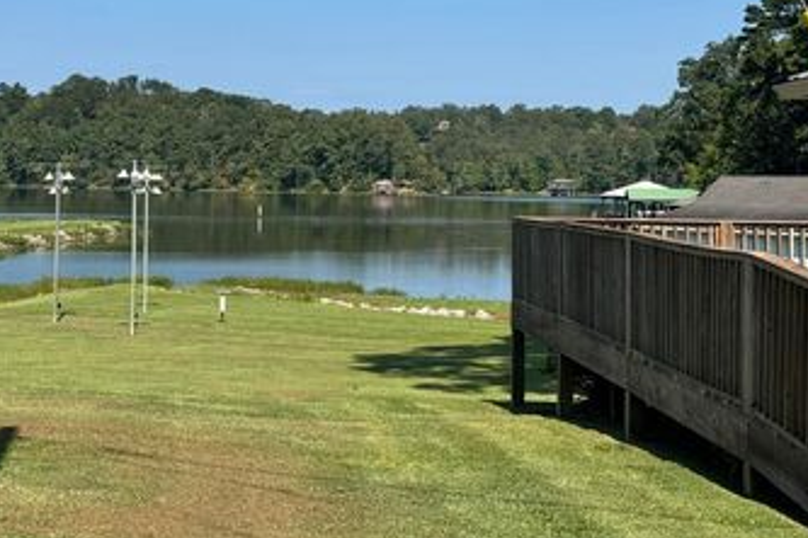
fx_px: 1683
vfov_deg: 18.1
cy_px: 185
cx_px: 235
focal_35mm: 75
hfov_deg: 26.7
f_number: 1.78
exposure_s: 1/4608
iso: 64
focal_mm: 6.76
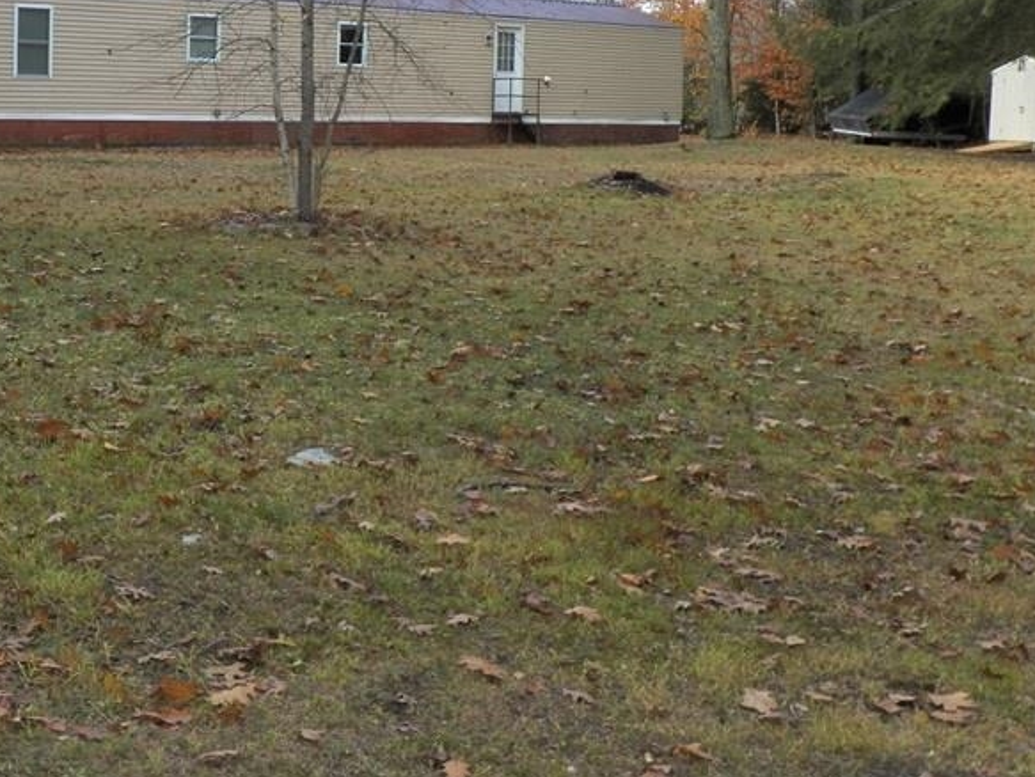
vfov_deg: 29.9
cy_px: 204
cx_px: 282
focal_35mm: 48
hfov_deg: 38.8
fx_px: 1436
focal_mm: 4.9
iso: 125
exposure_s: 1/320
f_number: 4
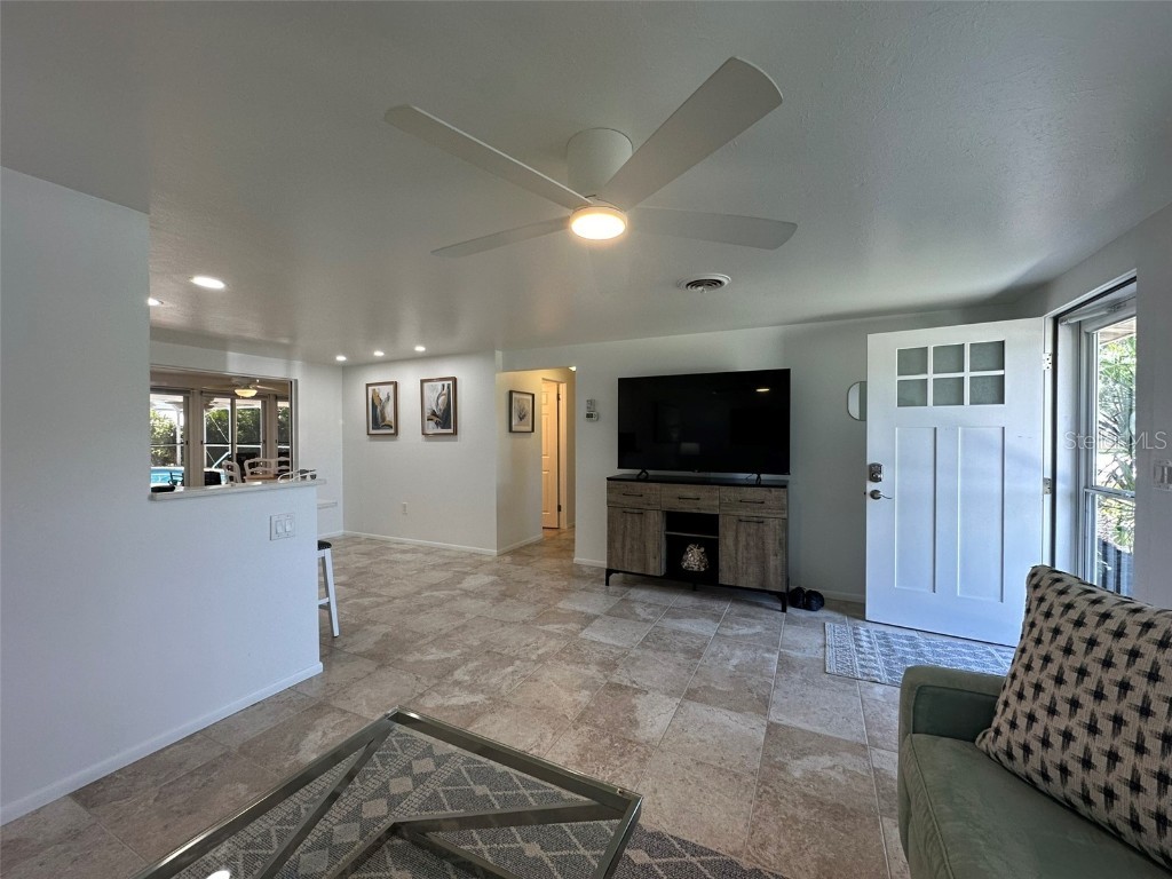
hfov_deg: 102.1
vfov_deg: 85.7
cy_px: 440
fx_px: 474
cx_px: 586
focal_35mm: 14
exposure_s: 1/120
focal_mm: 2.22
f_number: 2.2
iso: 125
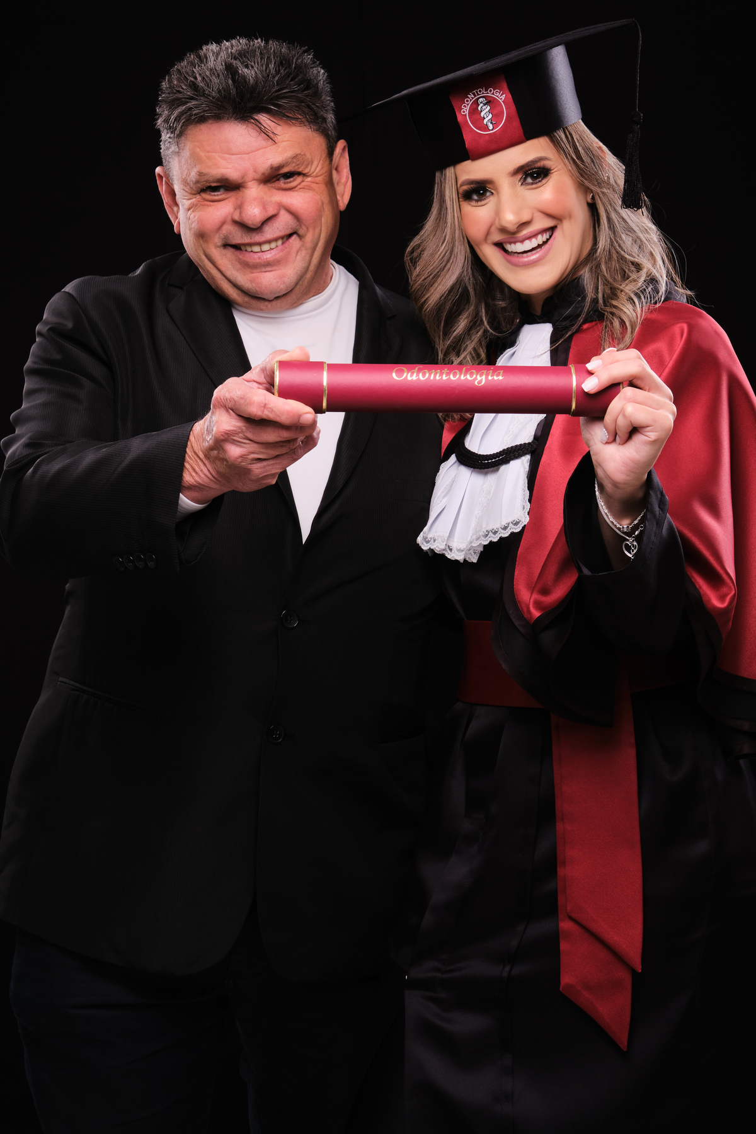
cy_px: 567
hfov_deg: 17.9
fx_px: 2394
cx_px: 378
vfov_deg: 26.7
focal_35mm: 76
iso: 200
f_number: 9
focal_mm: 50.5
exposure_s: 1/125
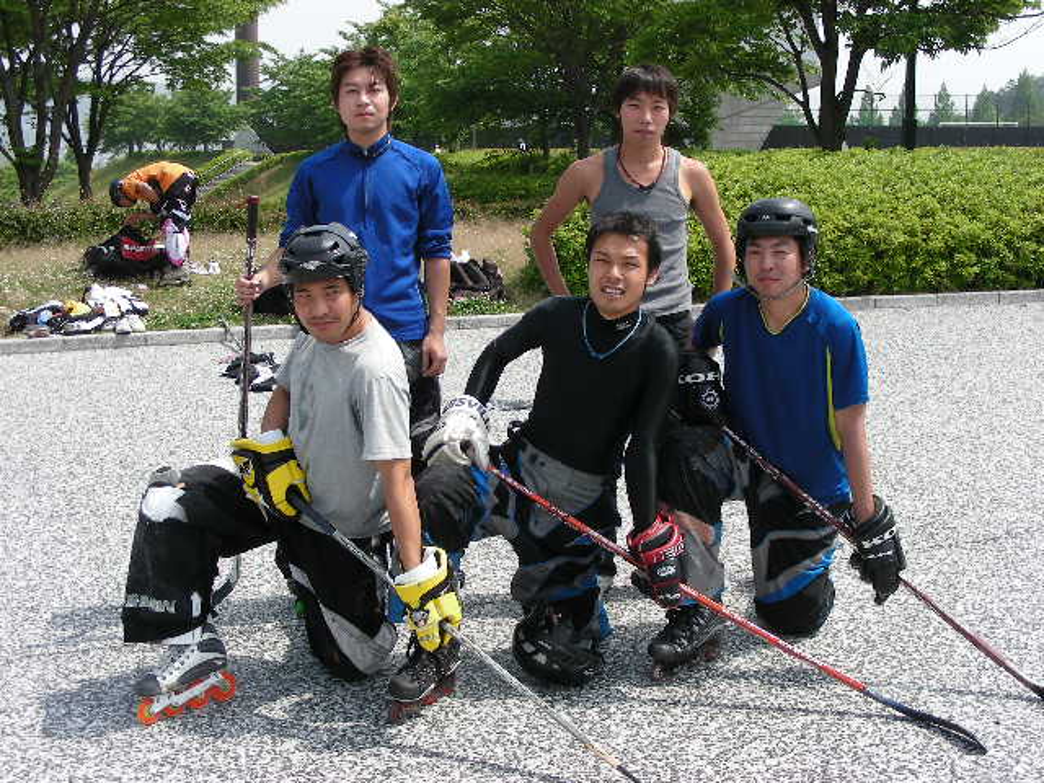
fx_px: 1448
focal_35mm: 48
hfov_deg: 39.7
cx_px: 522
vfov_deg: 30.3
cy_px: 392
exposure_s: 1/294
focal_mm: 8
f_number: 4
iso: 50
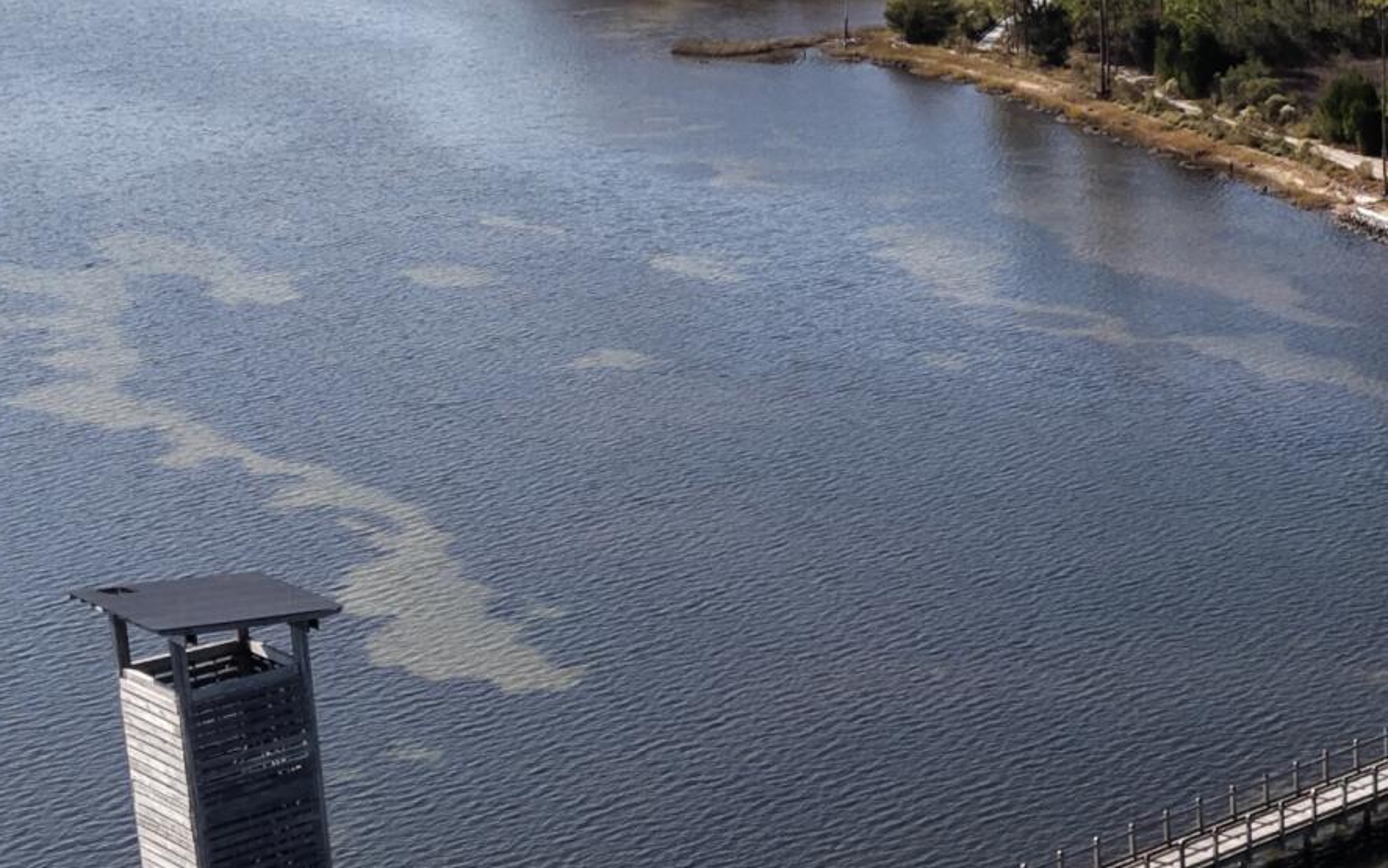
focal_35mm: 86
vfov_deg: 15.2
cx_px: 1632
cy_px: 507
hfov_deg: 22.3
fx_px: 3254
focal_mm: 8.67
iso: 200
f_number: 1.8
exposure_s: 1/160
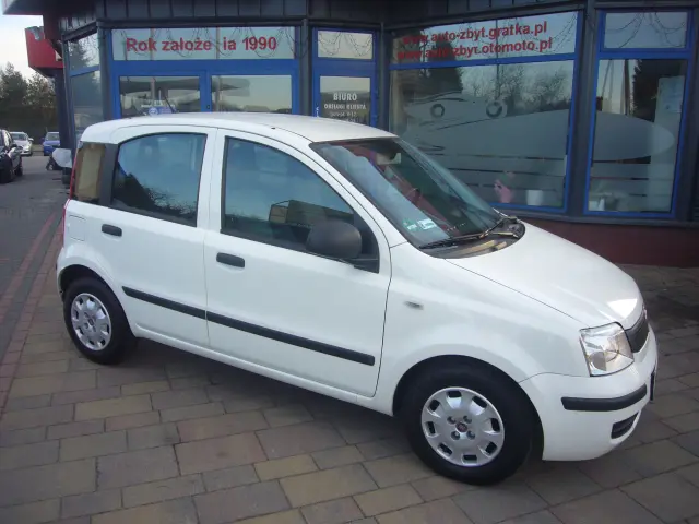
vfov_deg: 49.7
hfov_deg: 63.4
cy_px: 262
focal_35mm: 28
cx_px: 350
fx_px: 565
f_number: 2.8
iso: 80
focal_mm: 4.6
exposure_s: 1/125
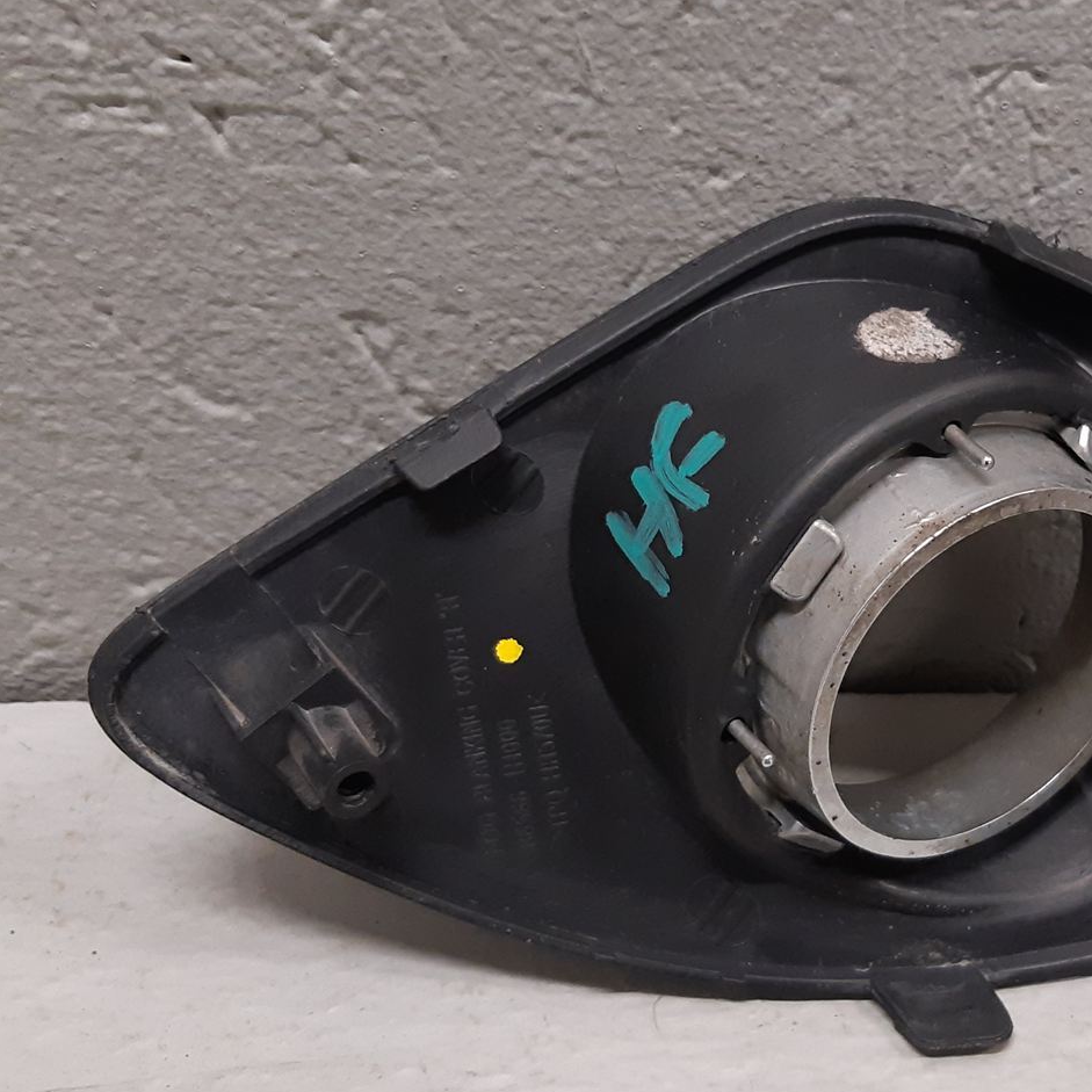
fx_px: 1785
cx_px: 833
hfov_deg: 33.3
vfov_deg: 34.0
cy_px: 552
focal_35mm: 50
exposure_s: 1/50
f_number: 1.7
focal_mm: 3.93
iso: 200
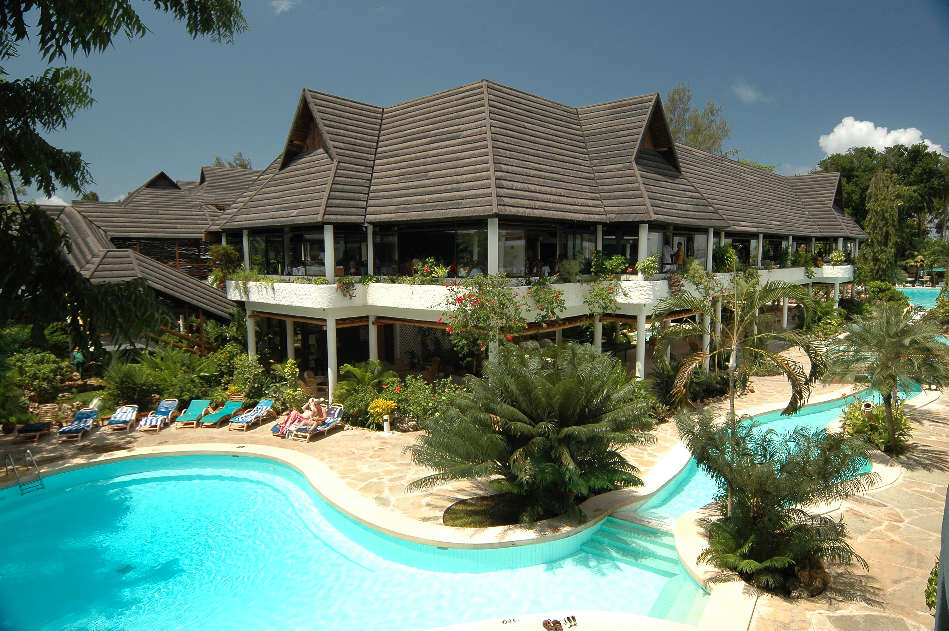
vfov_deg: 56.1
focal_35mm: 22
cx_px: 474
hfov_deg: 77.4
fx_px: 593
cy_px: 316
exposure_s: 1/125
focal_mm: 15
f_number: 8
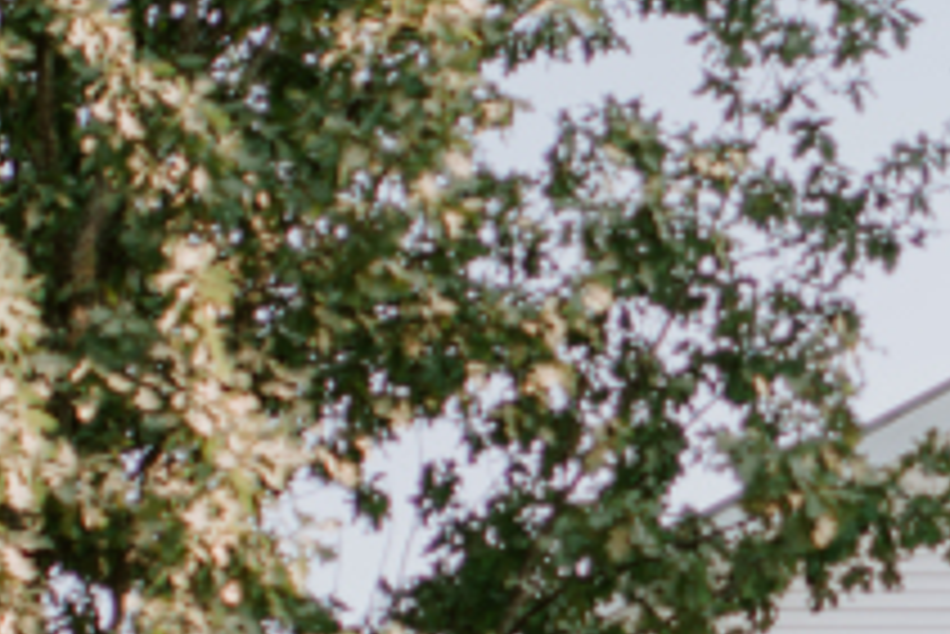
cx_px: 1207
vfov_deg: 8.1
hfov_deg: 11.8
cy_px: 607
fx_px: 4489
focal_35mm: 170
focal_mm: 35
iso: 100
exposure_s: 1/1250
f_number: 1.6
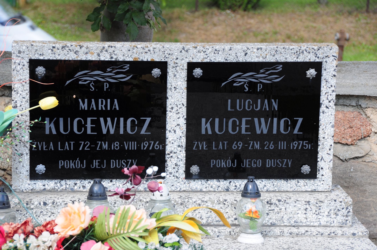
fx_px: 1287
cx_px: 188
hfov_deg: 16.7
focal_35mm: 123
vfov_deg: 11.1
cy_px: 125
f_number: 7.1
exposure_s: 1/160
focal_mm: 82
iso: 200
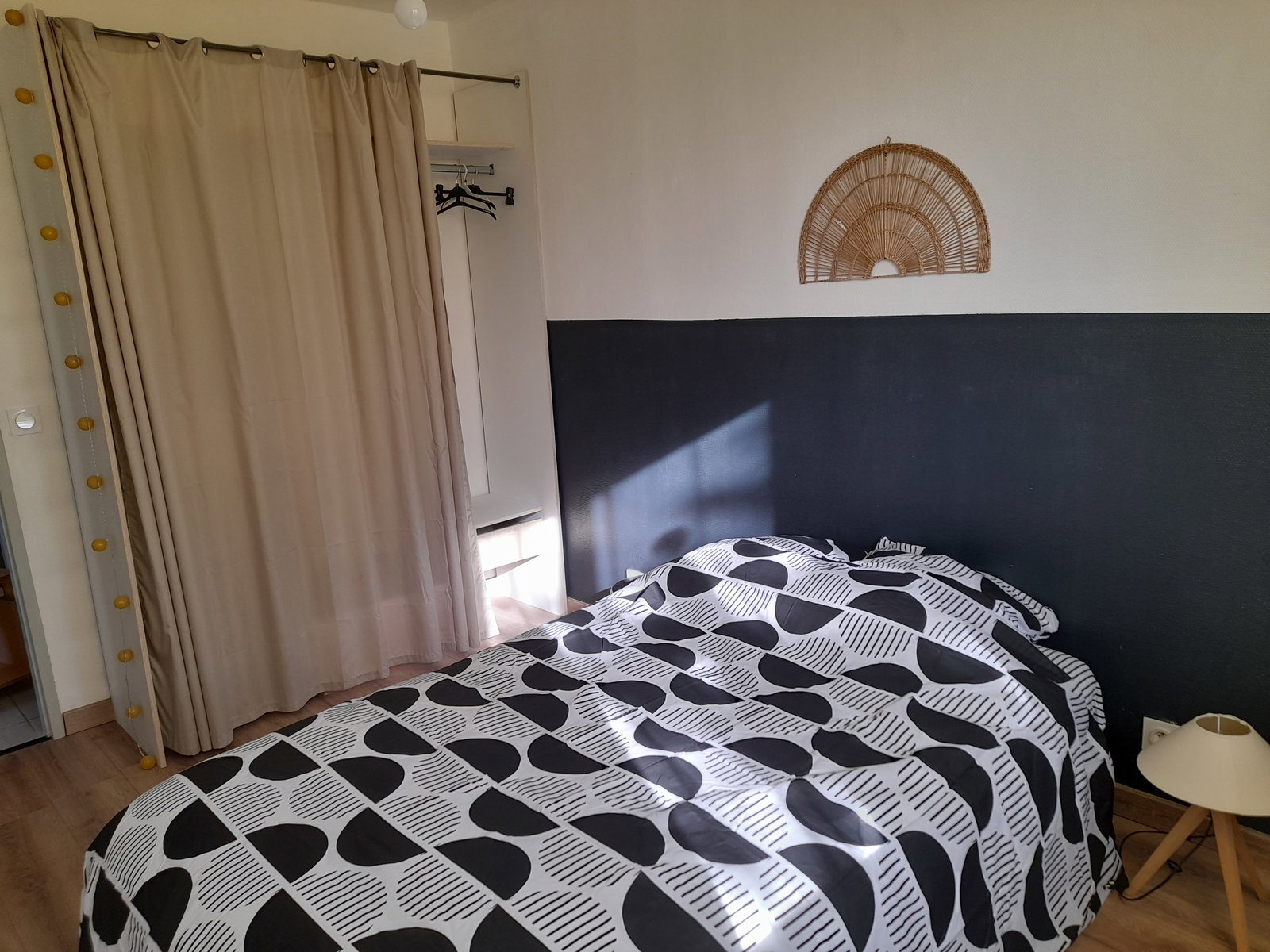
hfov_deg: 69.4
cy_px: 476
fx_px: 917
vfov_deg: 54.9
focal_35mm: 25
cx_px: 635
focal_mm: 4.6
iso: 40
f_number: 2
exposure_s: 1/50
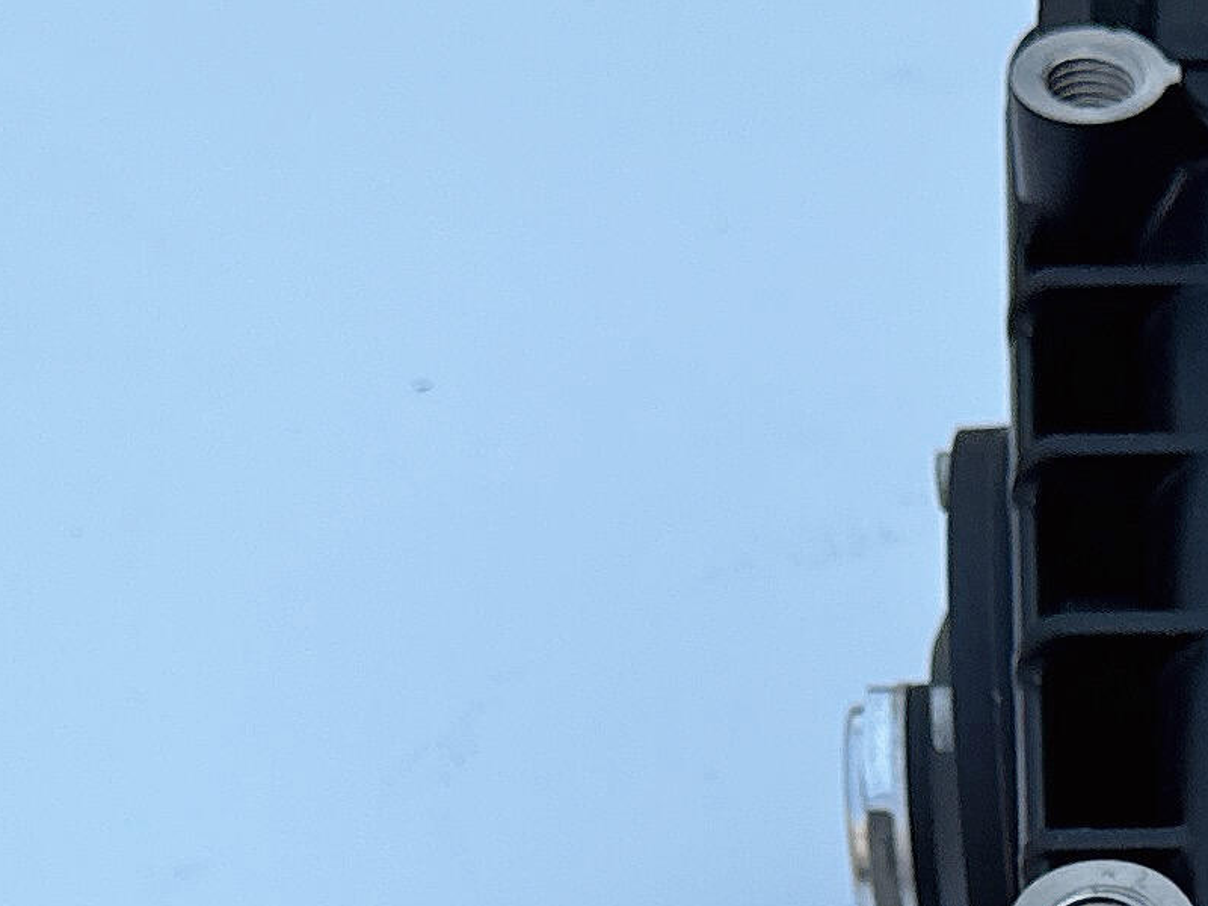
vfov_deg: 11.0
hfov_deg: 15.2
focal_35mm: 121
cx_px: 1767
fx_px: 4223
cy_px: 1895
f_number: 1.78
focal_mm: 6.86
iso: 80
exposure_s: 1/3597
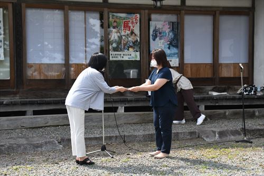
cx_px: 132
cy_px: 88
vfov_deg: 16.3
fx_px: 616
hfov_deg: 24.2
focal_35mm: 84
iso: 125
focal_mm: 56
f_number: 5.3
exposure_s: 1/200
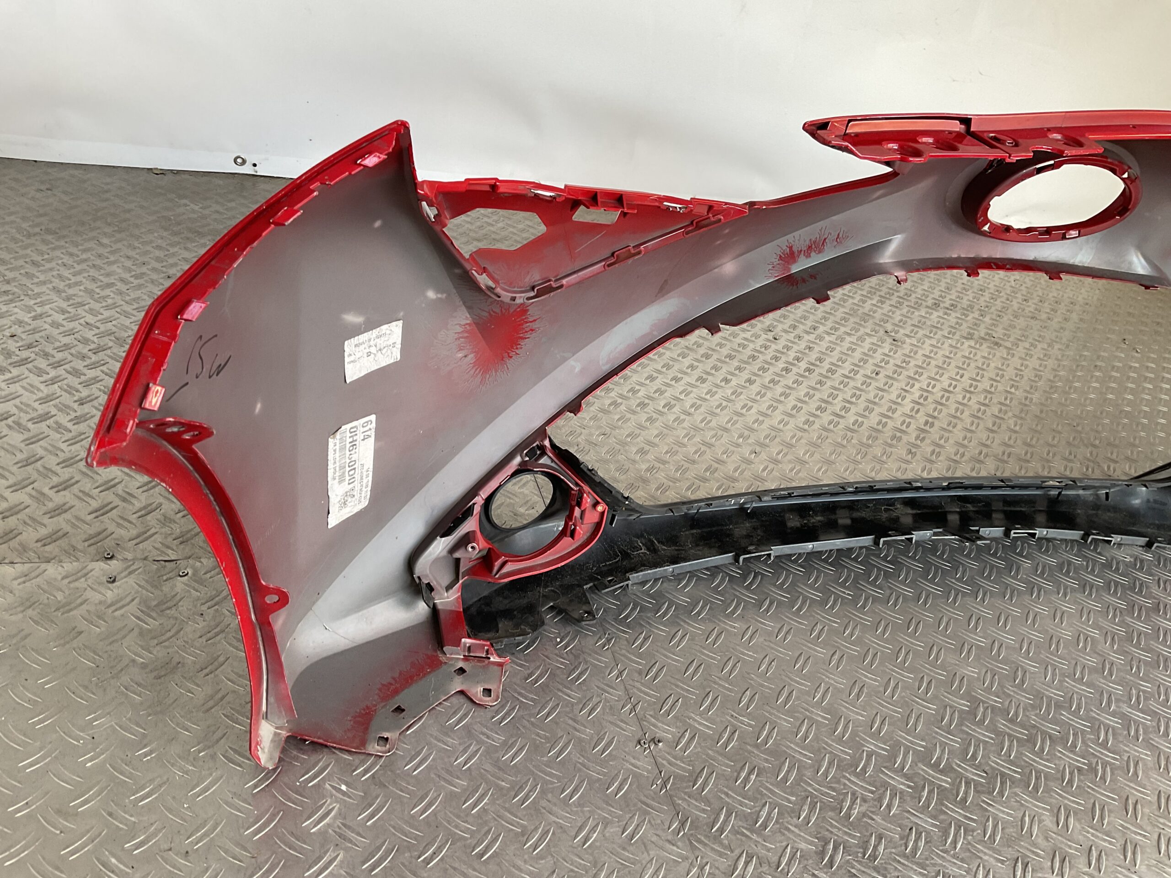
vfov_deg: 48.2
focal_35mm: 29
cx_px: 586
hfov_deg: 61.7
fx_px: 981
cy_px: 439
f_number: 1.8
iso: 40
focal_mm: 3
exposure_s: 1/60
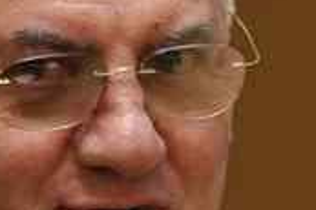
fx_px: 18266
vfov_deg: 0.7
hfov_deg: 1.0
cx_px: 100
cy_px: 152
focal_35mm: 2083
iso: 2000
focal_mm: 400
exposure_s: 1/160
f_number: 2.8
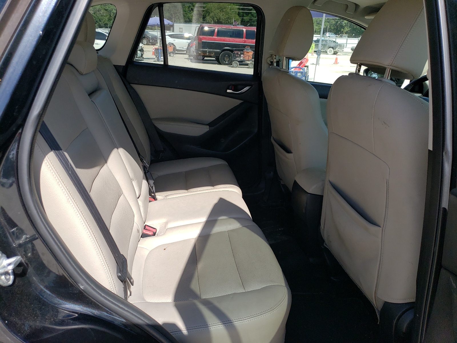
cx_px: 228
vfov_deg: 53.1
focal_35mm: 26
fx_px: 343
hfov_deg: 67.3
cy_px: 172
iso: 50
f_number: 1.5
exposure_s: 1/1667
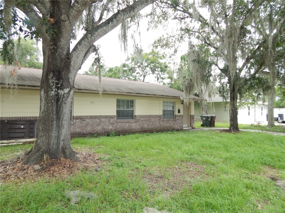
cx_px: 142
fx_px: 189
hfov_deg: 73.9
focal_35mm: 23
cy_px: 106
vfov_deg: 58.9
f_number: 3
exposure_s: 1/160
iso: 125
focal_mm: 4
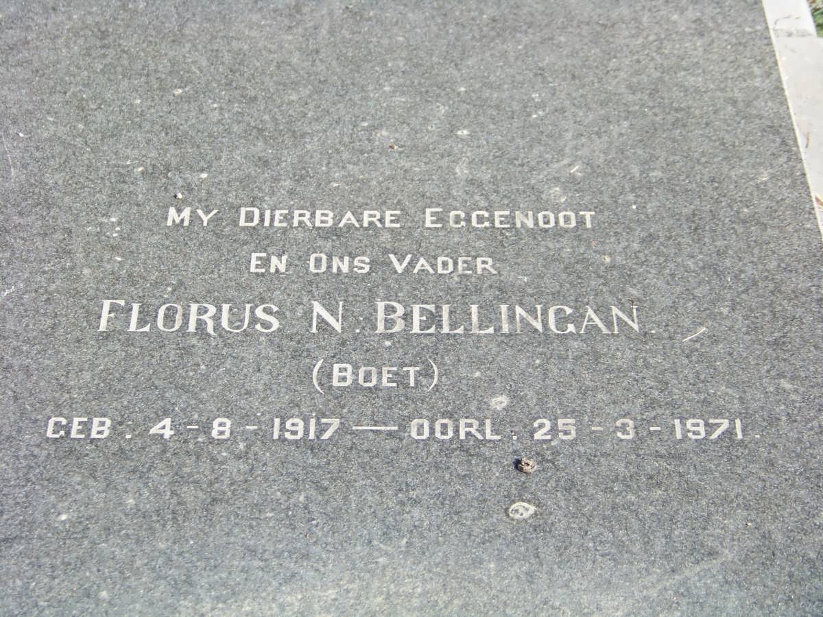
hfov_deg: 20.4
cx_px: 412
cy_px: 308
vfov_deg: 15.4
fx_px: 2282
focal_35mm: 96
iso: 64
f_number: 3.2
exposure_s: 1/250
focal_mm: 16.2
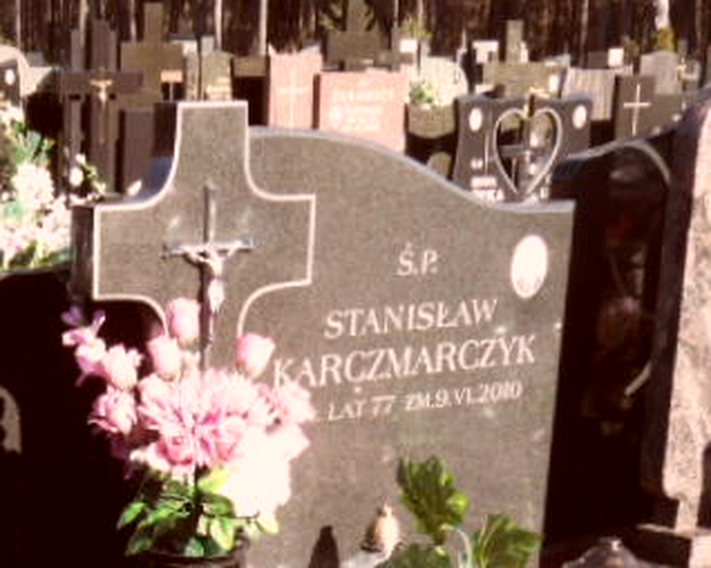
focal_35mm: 88
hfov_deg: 20.9
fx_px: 1851
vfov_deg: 16.8
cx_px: -20
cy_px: 657
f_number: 3.4
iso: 80
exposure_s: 1/350
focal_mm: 4.6
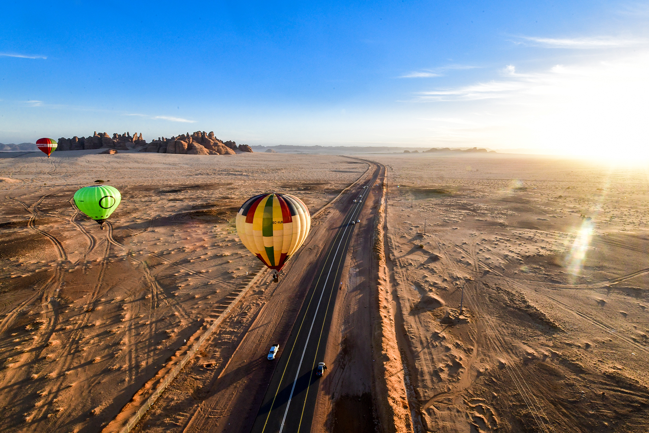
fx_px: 252
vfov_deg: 81.2
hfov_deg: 104.2
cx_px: 324
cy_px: 216
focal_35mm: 14
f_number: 22
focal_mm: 14
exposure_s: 1/100
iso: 1000
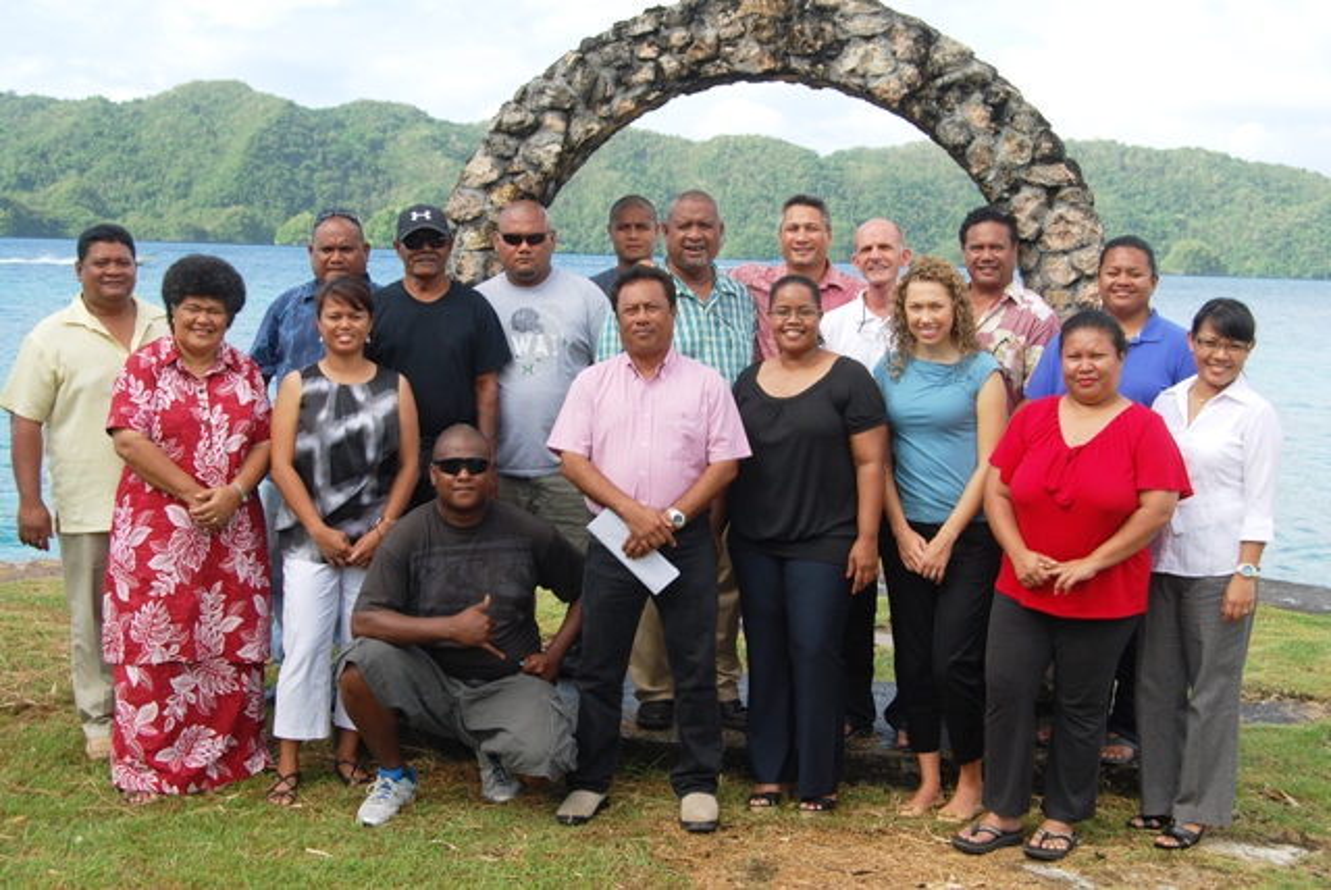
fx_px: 1776
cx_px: 666
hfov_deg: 41.1
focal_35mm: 48
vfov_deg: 28.1
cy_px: 445
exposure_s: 1/125
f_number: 5.6
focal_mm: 32
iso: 110
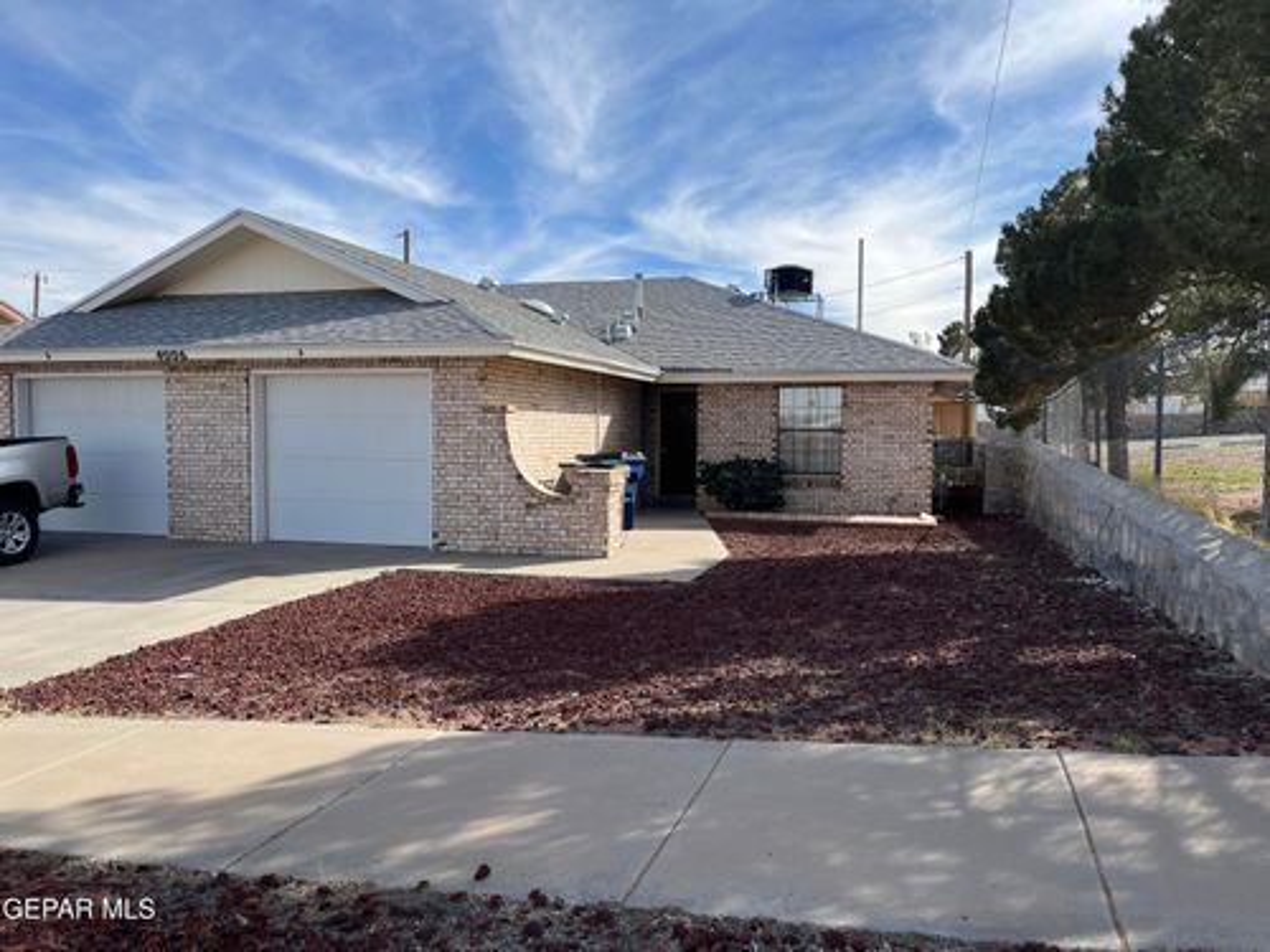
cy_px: 476
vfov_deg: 53.1
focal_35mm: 26
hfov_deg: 67.3
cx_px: 635
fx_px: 954
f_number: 1.6
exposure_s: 1/3049
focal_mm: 5.1
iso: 50
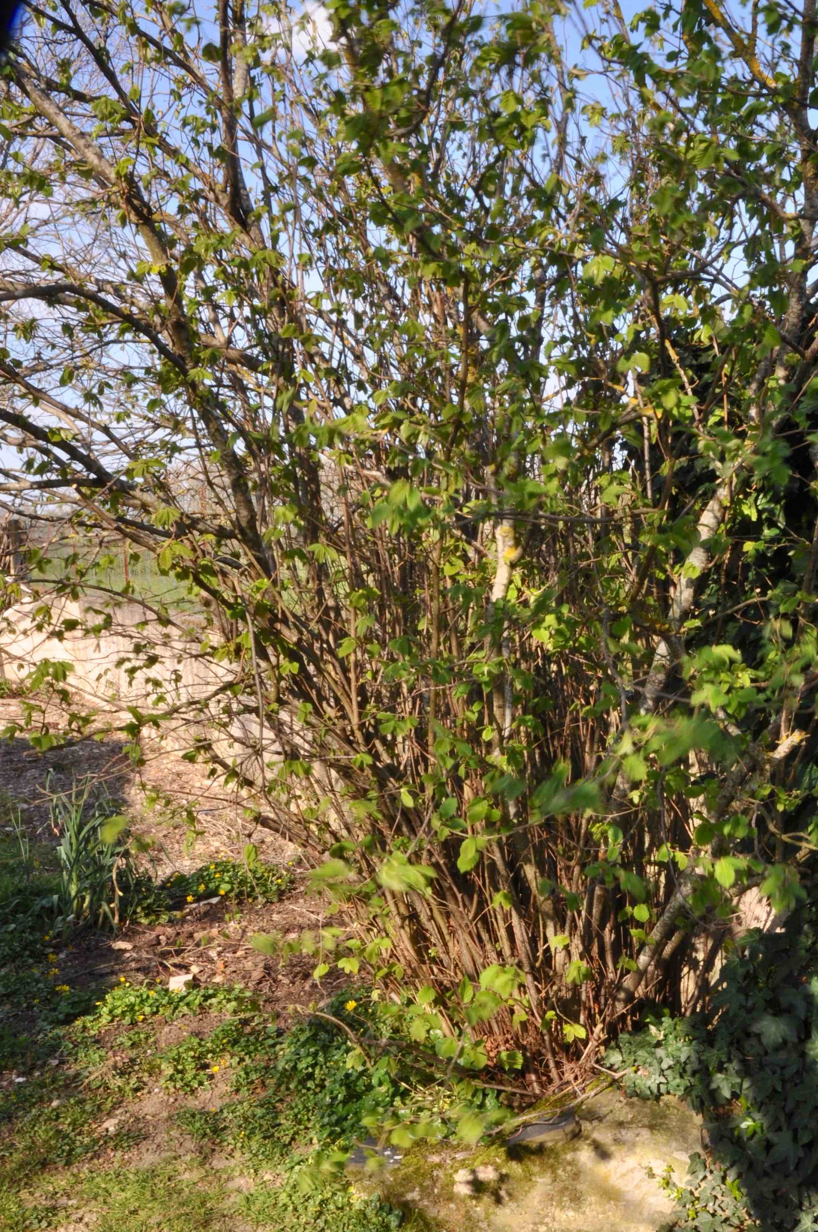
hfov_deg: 30.9
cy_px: 783
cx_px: 531
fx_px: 1469
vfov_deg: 45.0
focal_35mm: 43
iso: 200
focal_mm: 22
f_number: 22
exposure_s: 1/25
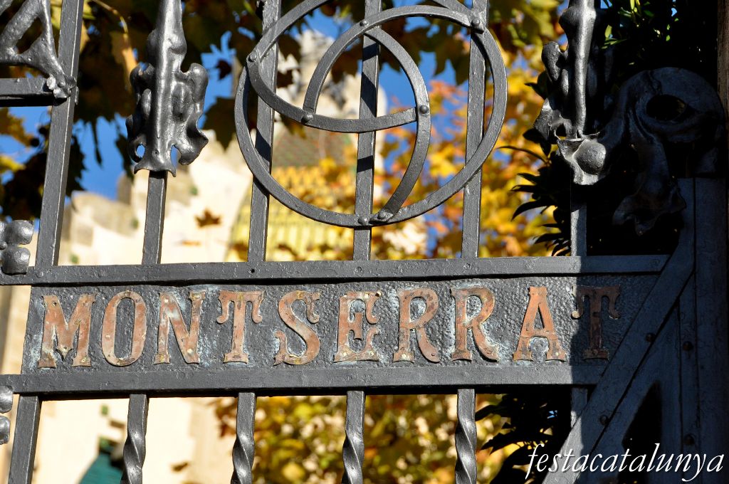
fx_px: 2275
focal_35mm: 112
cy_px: 242
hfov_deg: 18.2
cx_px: 364
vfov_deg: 12.1
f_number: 7.1
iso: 500
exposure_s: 1/1250
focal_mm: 75
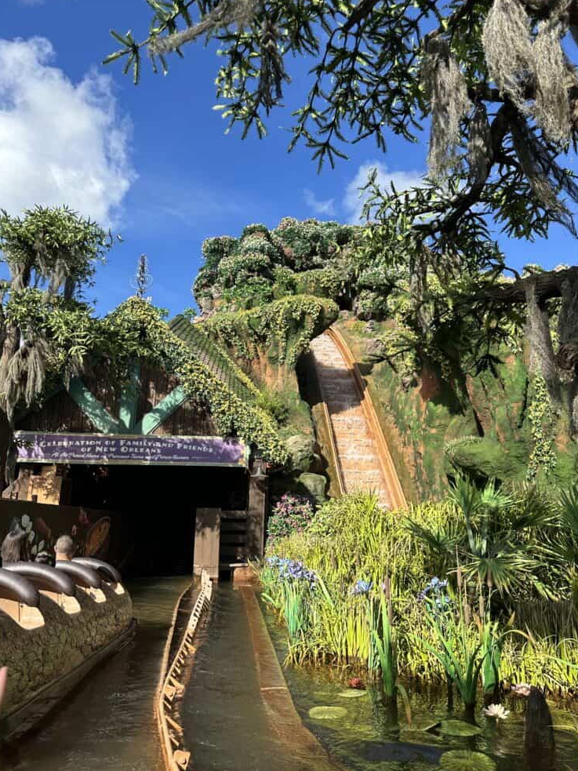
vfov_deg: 69.4
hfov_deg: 54.9
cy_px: 391
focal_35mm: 25
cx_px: 297
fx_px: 557
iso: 80
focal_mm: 6.86
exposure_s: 1/2732
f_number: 1.78
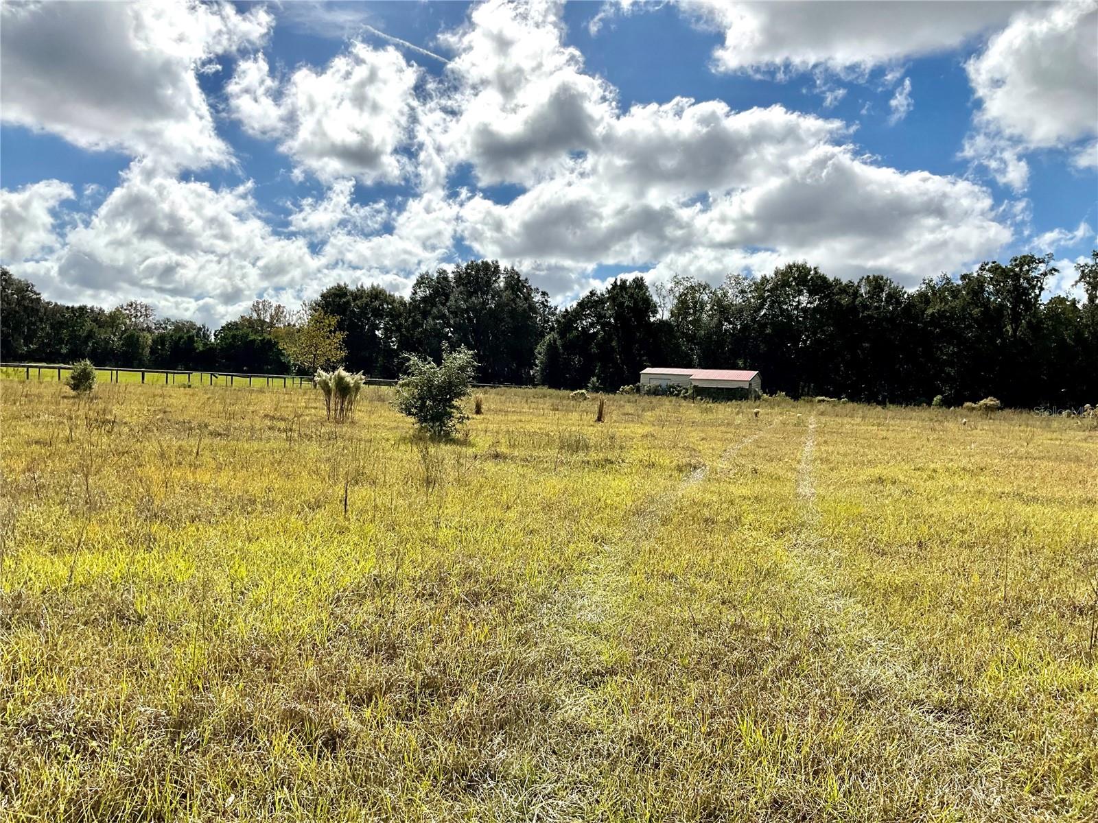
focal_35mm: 29
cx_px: 549
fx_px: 920
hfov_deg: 61.7
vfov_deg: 48.2
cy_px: 412
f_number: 1.8
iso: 25
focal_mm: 3
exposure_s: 1/5814
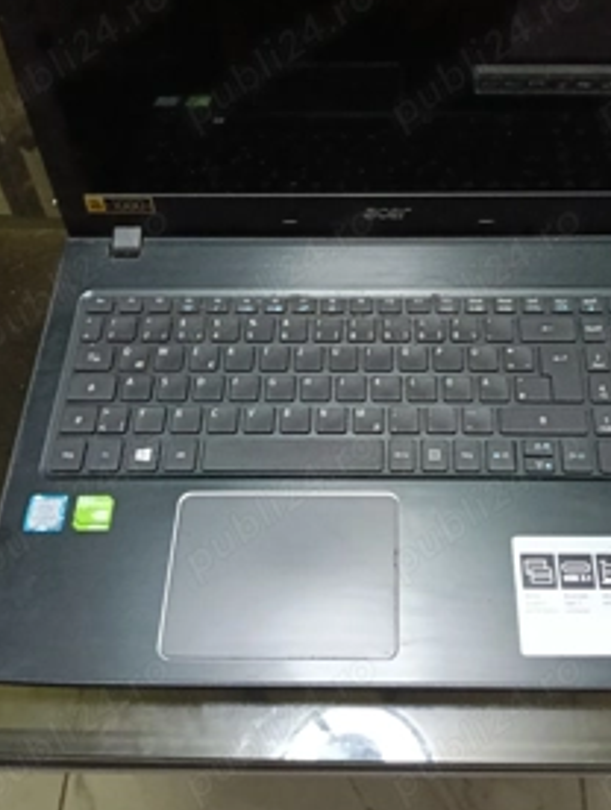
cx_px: 382
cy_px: 326
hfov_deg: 36.7
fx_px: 915
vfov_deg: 47.5
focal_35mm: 39
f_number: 1.8
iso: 1600
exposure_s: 1/16.7
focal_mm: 3.98
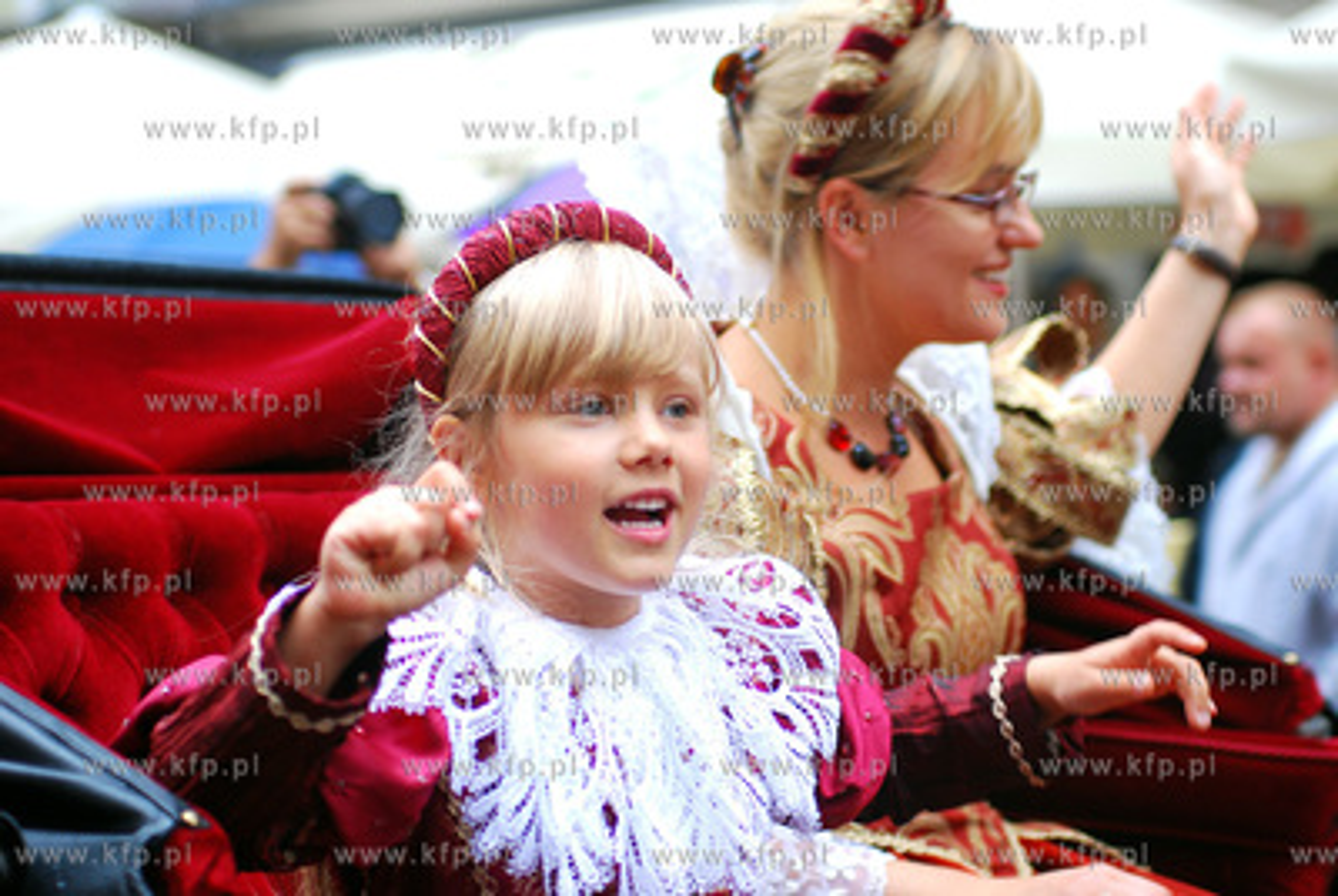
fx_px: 3127
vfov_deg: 16.3
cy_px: 448
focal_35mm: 84
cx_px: 669
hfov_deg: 24.2
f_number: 2.8
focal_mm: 56
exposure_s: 1/100
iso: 100
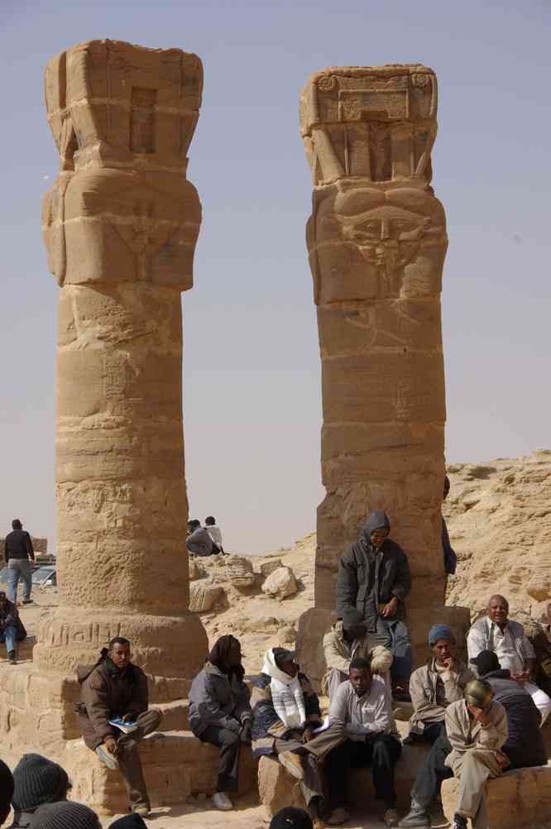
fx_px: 2239
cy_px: 414
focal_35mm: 97
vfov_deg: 21.0
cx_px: 276
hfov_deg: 14.0
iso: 100
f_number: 9.5
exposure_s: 1/180
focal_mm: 64.9
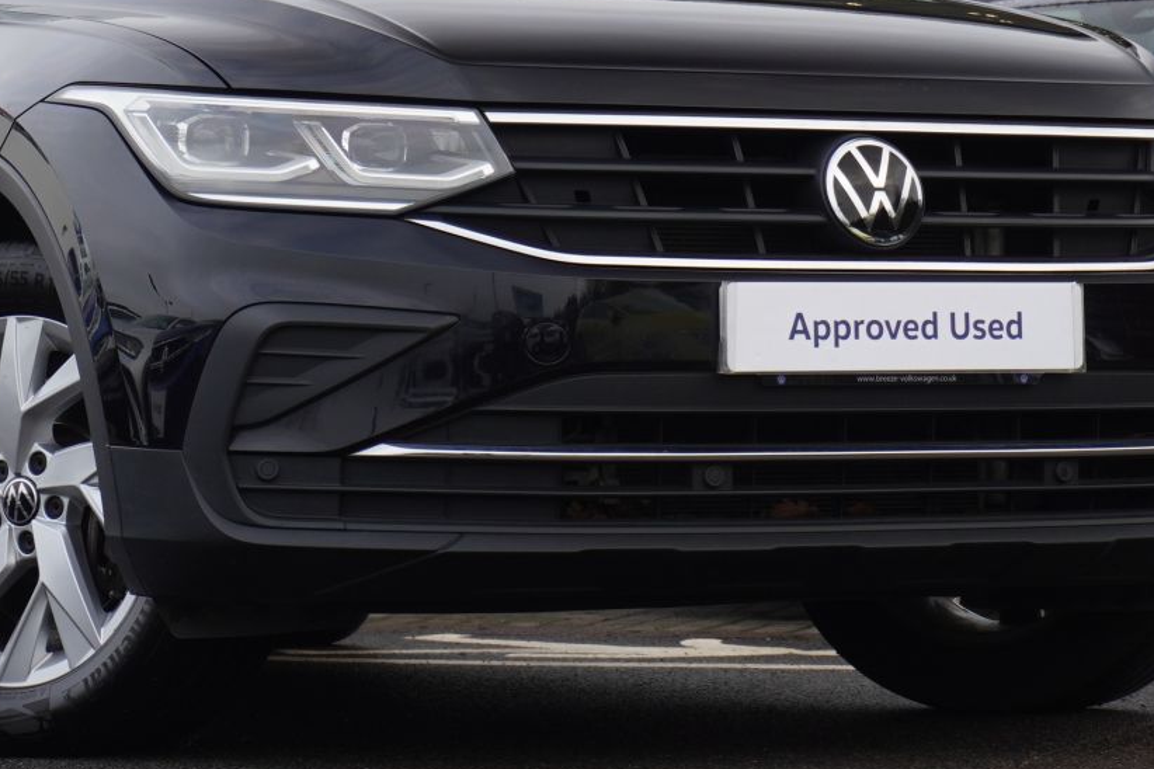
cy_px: 166
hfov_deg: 14.3
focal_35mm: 143
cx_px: 359
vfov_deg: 9.6
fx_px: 4583
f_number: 5.6
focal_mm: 49
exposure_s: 1/90
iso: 400
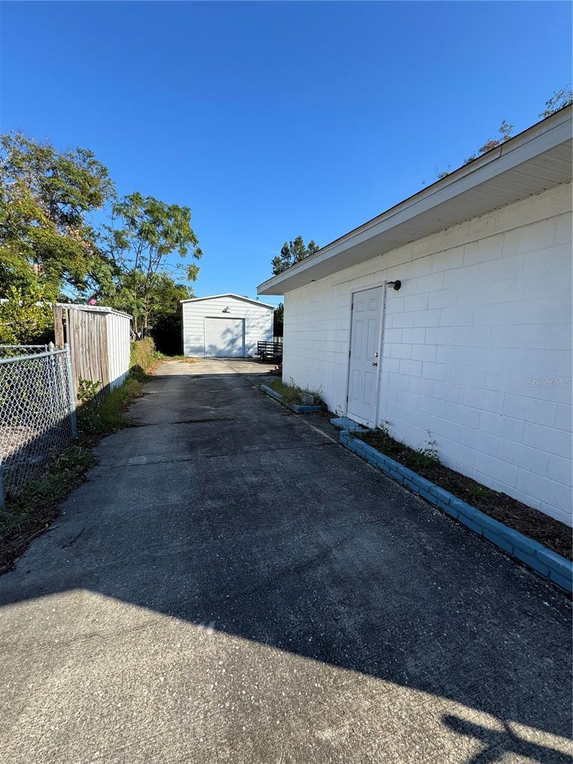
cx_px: 286
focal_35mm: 14
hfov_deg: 85.7
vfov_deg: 102.1
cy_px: 382
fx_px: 309
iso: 40
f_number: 2.2
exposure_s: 1/879
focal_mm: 2.22
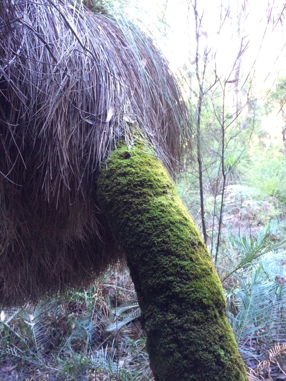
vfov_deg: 60.0
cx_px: 143
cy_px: 190
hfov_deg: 46.8
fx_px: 330
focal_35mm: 30
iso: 320
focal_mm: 4.12
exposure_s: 1/30
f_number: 2.2
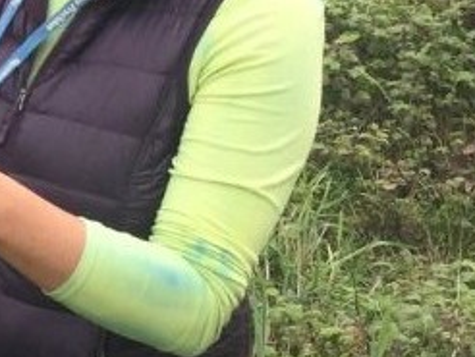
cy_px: -217
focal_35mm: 106
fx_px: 1456
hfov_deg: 16.4
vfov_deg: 13.0
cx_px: -297
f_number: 2.2
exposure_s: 1/628
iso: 32
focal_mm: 4.15
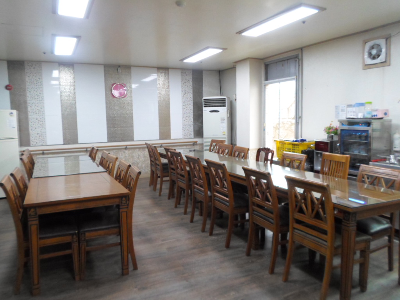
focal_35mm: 25
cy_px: 150
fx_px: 289
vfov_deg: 54.9
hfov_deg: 69.4
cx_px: 200
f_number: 2.5
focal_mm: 4.5
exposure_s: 1/30
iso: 200
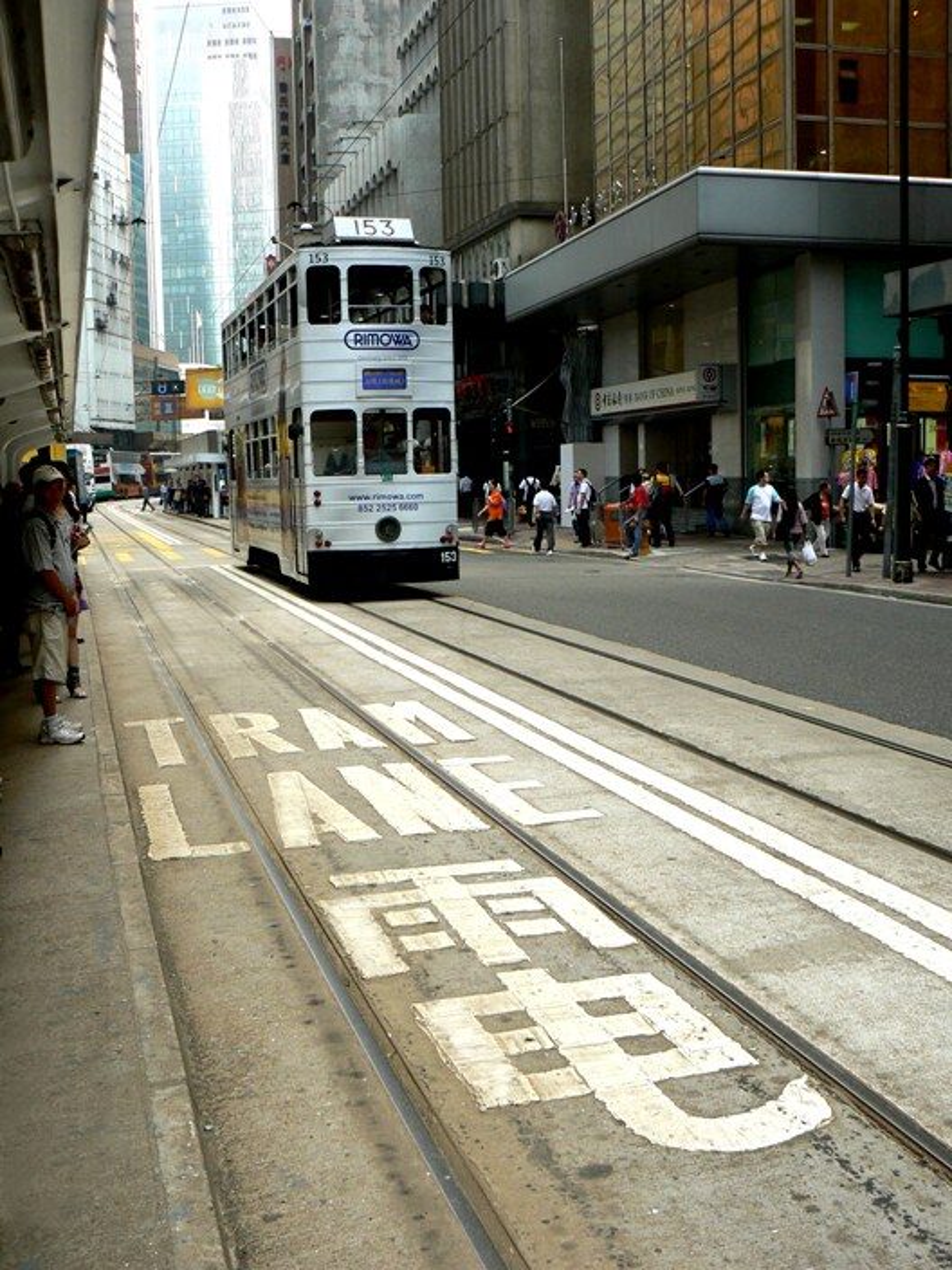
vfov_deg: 51.4
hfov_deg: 39.7
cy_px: 635
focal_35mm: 36
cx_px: 476
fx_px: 1320
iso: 80
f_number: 4
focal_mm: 6
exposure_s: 1/100
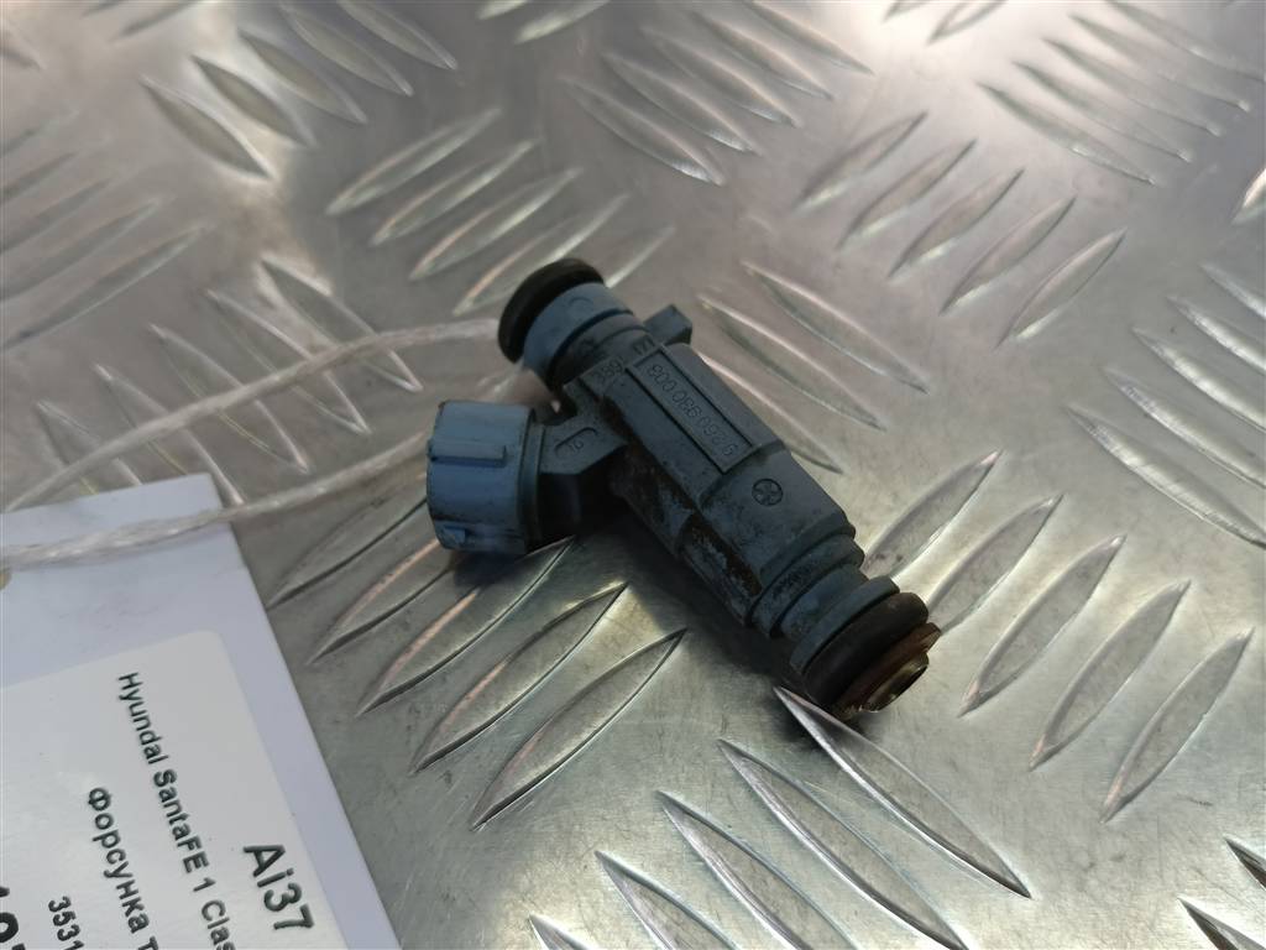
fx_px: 987
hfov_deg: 65.3
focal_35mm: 27
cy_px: 475
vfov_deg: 51.4
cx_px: 633
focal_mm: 4.11
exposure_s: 1/100
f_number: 1.6
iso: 97
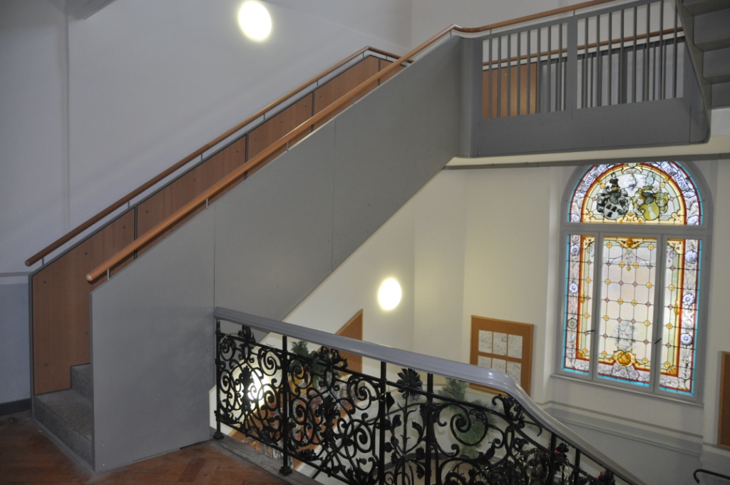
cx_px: 365
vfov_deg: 47.8
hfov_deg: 67.4
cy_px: 242
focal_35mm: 27
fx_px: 547
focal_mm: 18
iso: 800
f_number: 3.5
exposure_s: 1/100
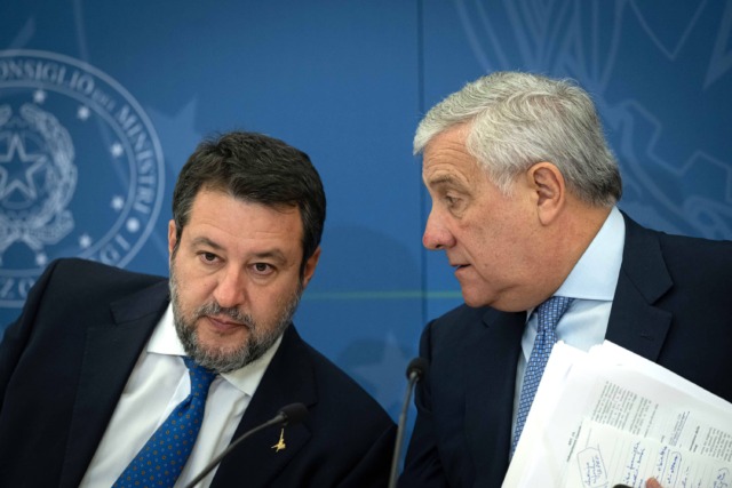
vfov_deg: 3.4
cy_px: 244
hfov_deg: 5.2
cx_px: 366
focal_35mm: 400
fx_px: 8135
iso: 2500
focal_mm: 400
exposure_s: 1/400
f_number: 4
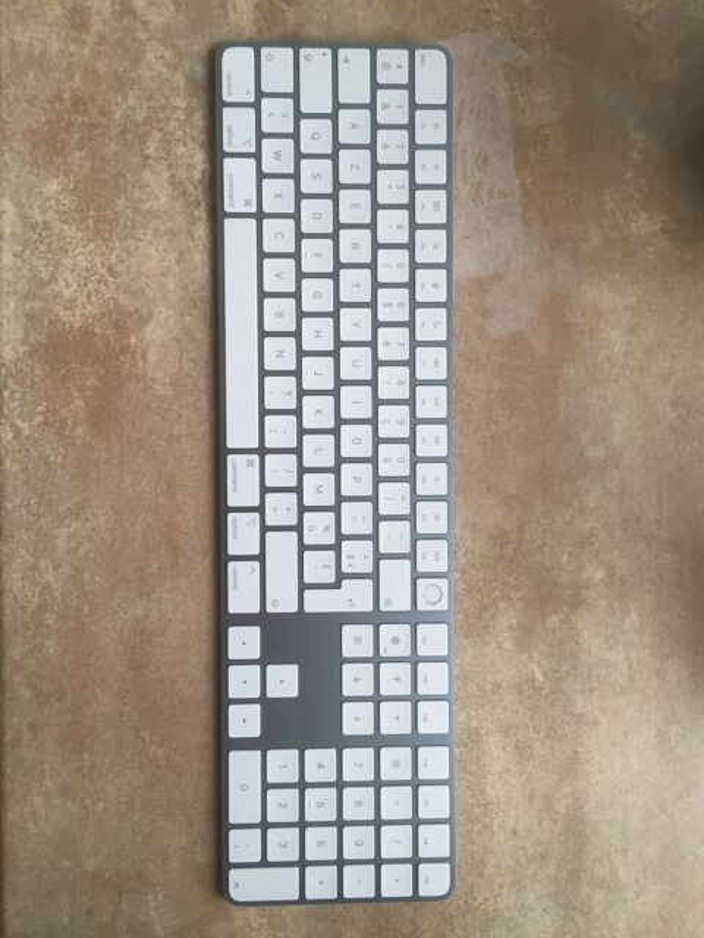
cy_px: 469
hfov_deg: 48.2
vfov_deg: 61.7
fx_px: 786
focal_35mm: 29
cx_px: 352
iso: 32
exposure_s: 1/33
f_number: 2.2
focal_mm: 4.15
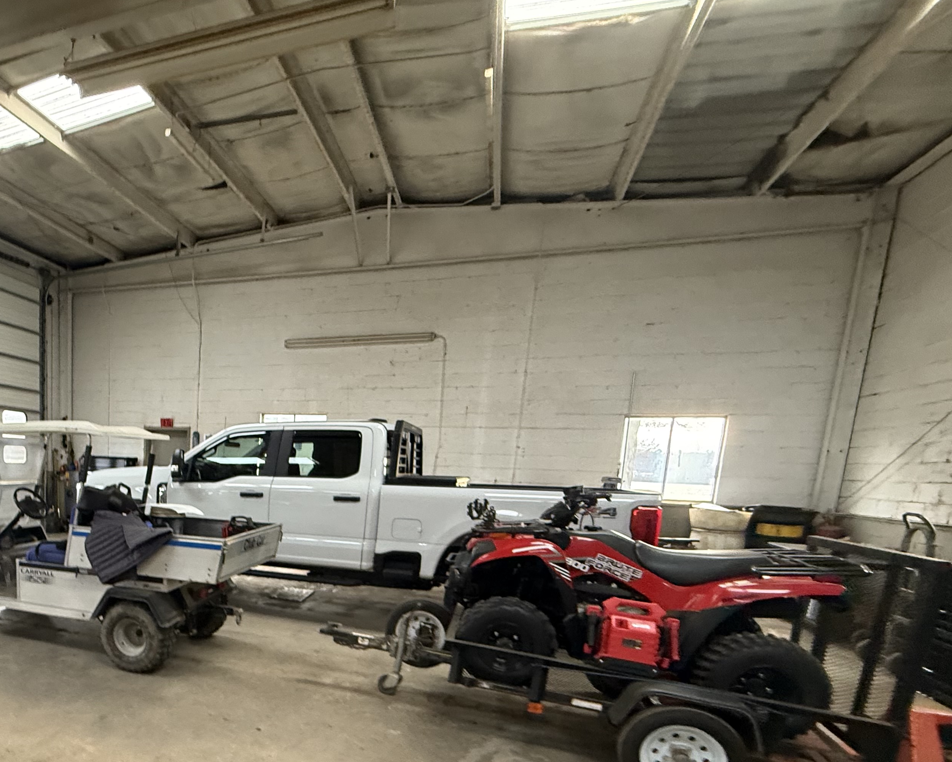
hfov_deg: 69.6
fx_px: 620
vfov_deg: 60.2
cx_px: 228
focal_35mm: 22
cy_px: 559
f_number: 2.2
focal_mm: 2.22
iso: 400
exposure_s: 1/60
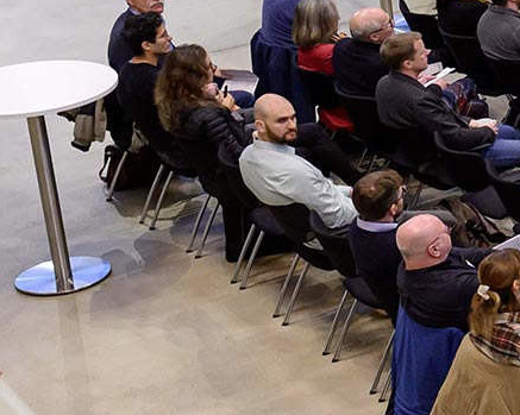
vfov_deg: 13.7
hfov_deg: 14.6
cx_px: 1027
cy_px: -43
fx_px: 1692
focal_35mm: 110
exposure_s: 1/160
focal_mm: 20
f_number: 4
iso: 1600
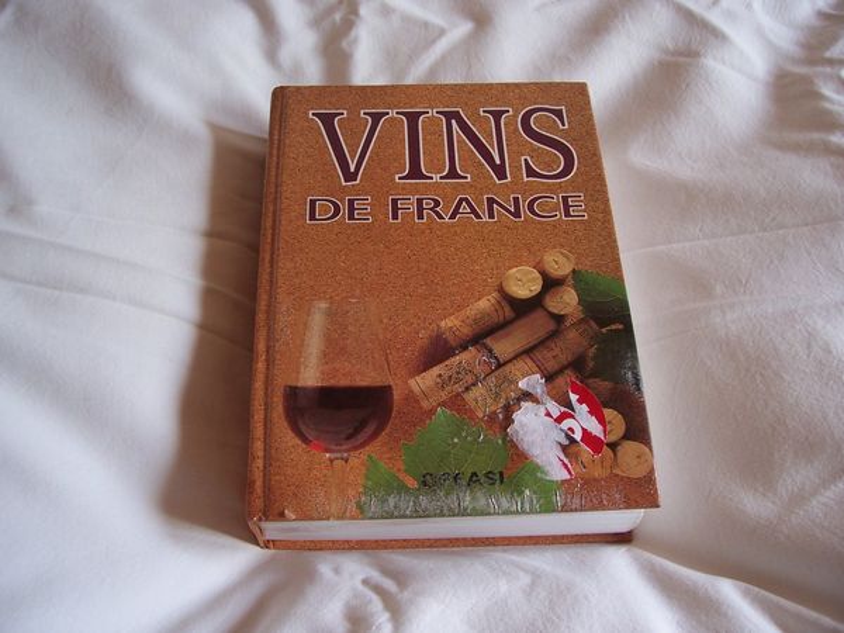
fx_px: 829
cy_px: 316
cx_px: 422
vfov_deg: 41.8
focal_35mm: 34
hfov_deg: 54.0
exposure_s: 1/60
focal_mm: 5.6
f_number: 2.7
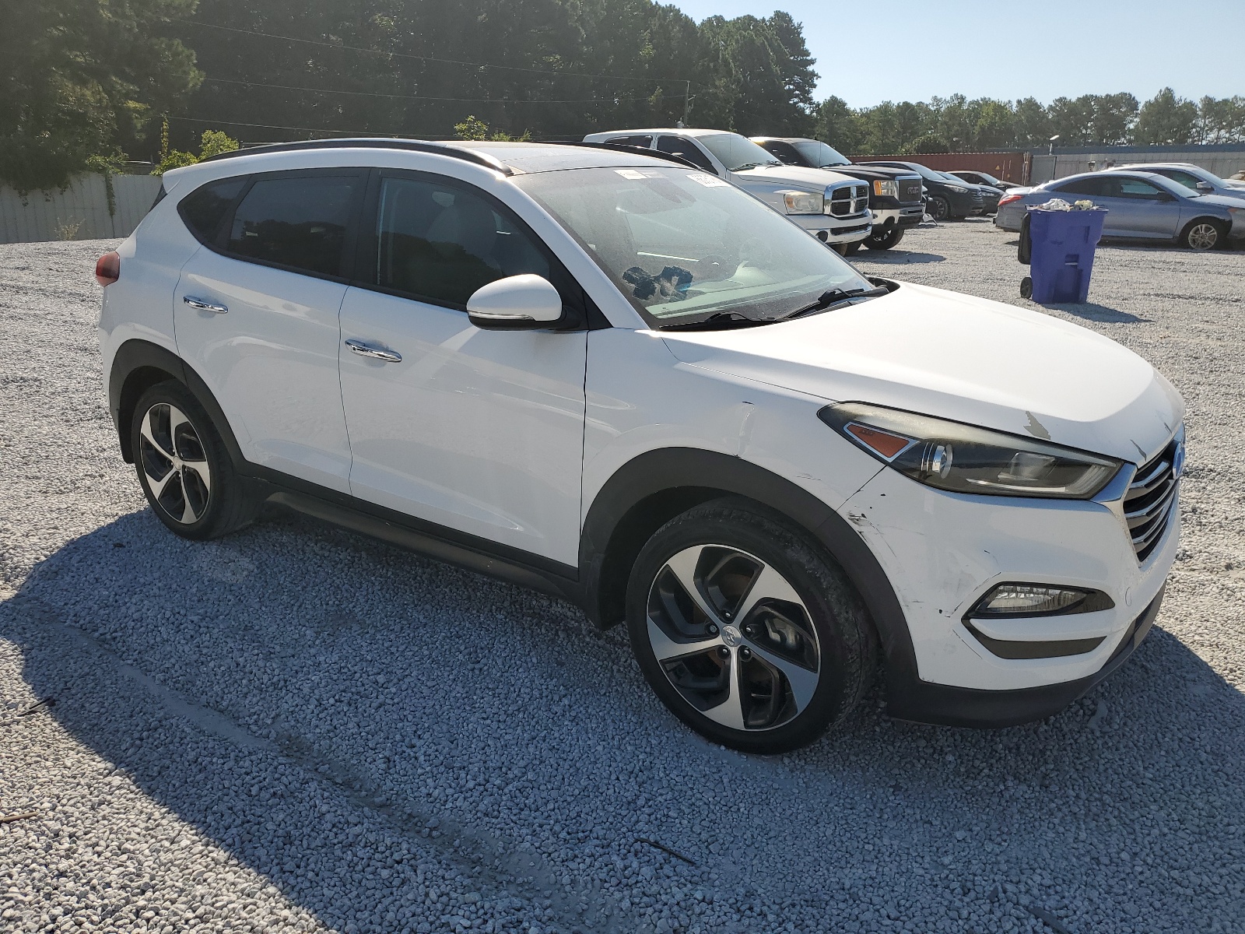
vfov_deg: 53.1
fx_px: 935
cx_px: 622
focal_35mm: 26
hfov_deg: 67.3
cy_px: 467
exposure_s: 1/5000
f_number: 1.5
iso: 50
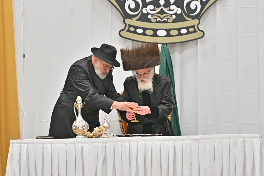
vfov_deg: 4.6
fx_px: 2199
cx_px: 132
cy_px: 88
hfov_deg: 6.9
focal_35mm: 300
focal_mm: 200
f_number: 2.8
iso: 160
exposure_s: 1/160
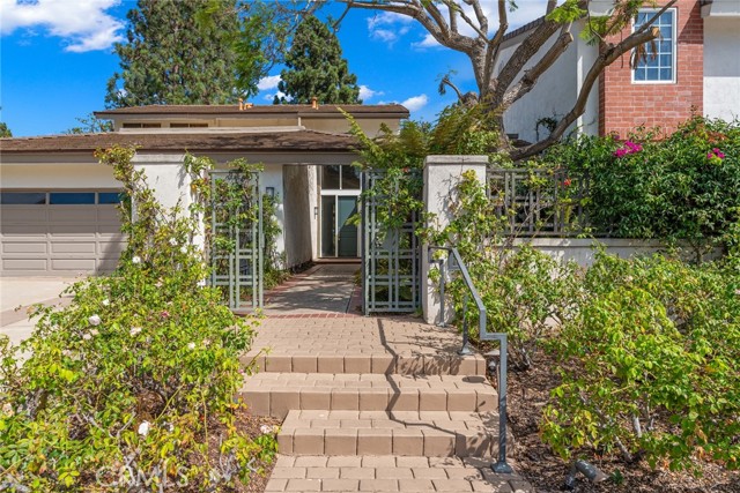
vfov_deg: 56.8
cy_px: 246
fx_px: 456
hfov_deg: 78.1
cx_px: 370
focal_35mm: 22
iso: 200
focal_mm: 22.2
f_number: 6.3
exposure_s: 1/2000
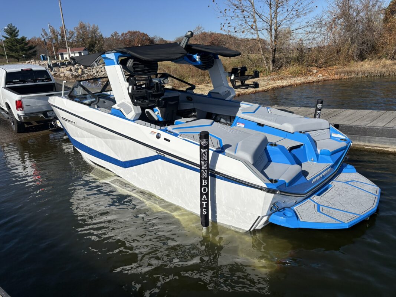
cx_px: 198
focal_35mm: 26
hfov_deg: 67.3
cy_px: 148
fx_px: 297
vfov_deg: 53.1
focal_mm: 5.96
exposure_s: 1/7692
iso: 50
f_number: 1.6
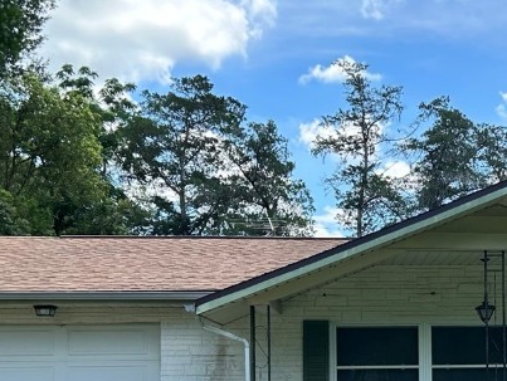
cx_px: 429
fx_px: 968
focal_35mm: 66
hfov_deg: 28.5
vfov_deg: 21.6
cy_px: 362
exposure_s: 1/1295
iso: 50
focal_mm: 5.7
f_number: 1.5
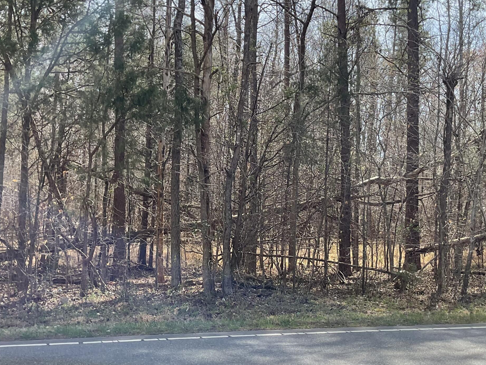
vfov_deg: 30.8
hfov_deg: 40.3
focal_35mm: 47
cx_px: 281
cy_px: 206
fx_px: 660
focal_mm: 3
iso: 16
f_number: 1.8
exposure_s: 1/666
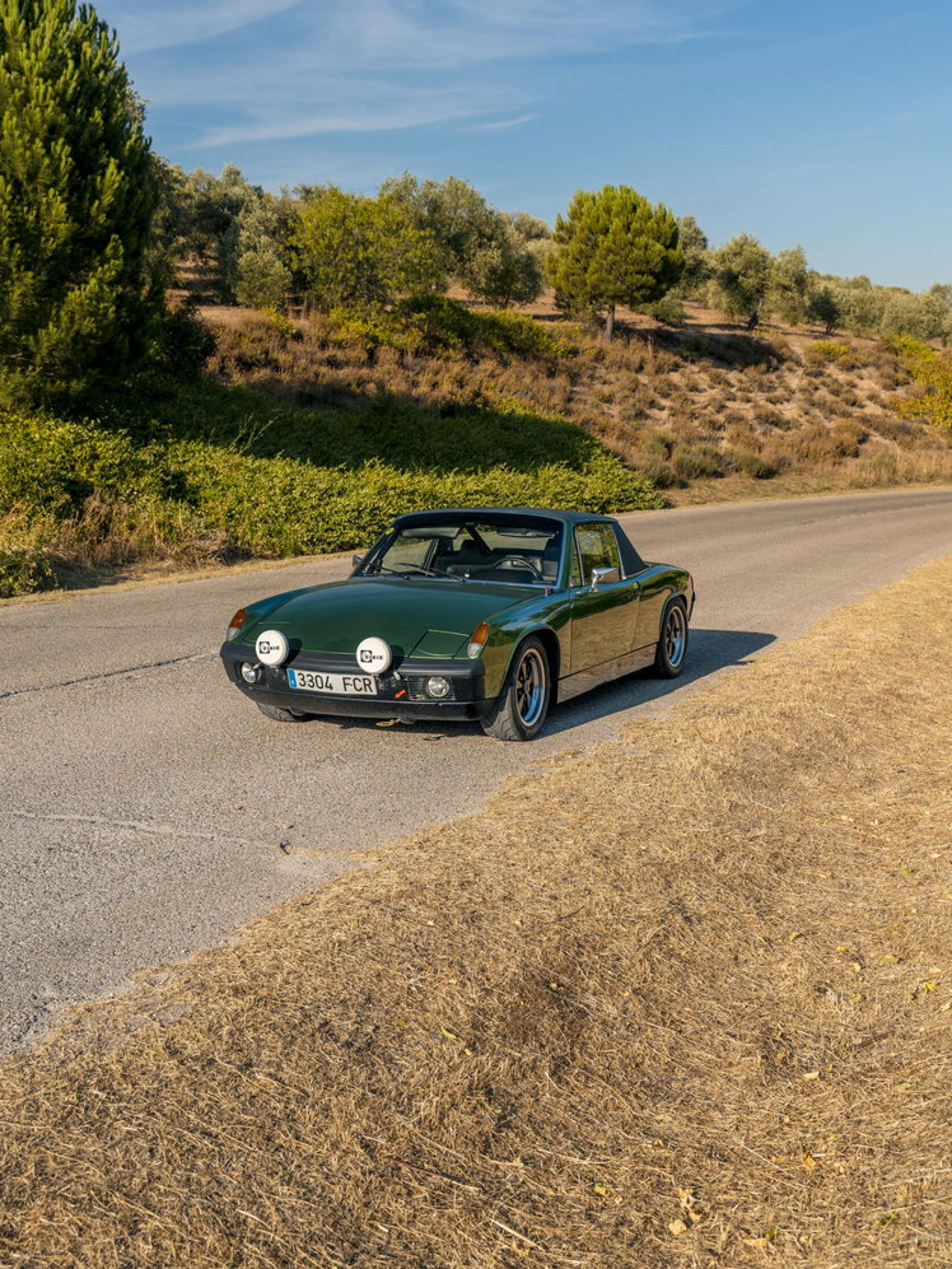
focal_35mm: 40
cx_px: 473
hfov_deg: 35.7
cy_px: 642
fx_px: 1479
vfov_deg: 46.4
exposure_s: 1/320
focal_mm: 36.3
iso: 100
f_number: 5
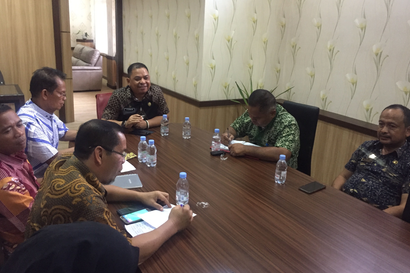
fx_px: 353
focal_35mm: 31
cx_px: 210
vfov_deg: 42.3
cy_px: 127
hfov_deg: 60.3
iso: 250
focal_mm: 4.15
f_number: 2.2
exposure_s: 1/17
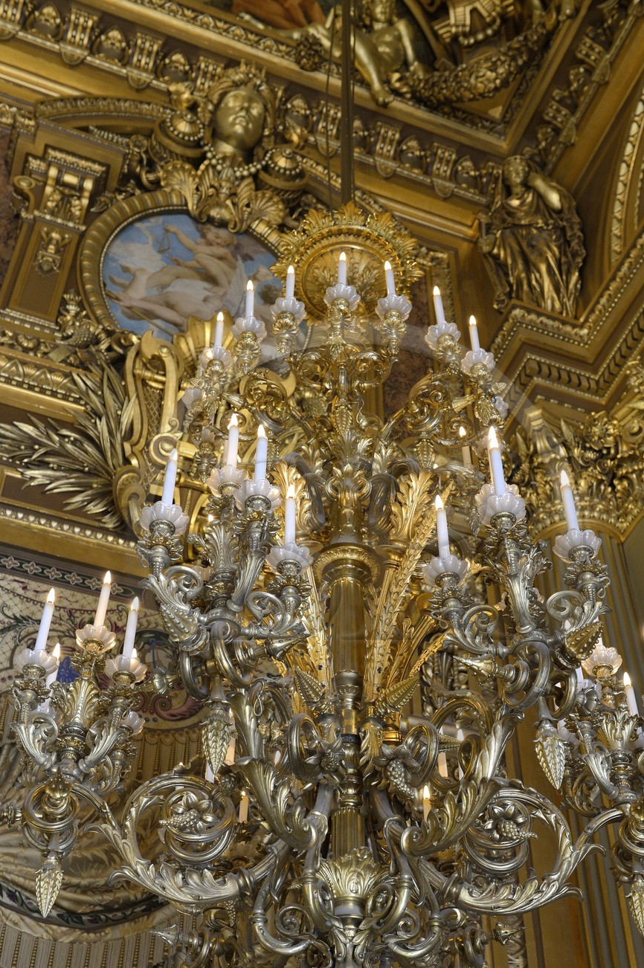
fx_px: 1156
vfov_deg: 45.3
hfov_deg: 31.1
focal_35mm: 43
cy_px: 549
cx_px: 353
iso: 1600
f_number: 5
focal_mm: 35
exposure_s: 1/40
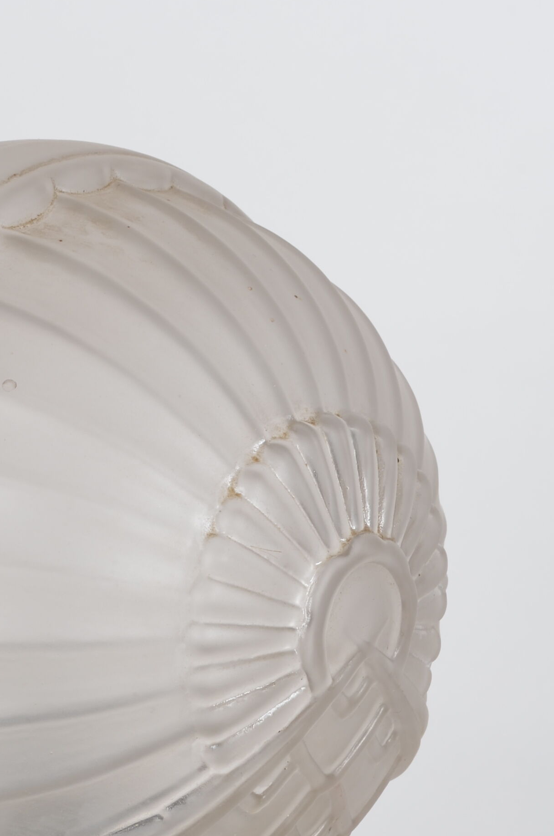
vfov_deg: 13.5
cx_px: 7
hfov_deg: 9.0
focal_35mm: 151
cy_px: 719
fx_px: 3501
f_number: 14
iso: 100
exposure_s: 1/125
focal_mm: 50
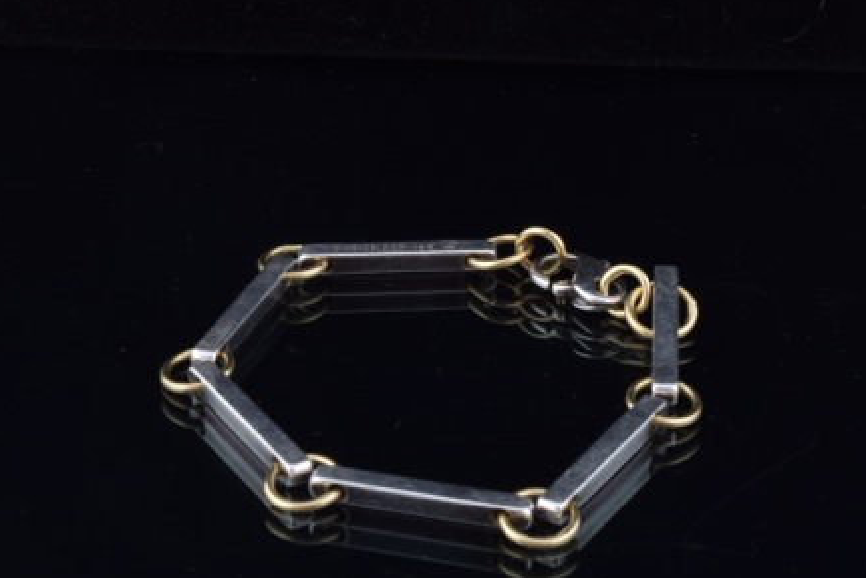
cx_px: 465
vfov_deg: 12.5
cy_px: 267
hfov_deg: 18.6
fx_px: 2647
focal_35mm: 110
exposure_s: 1/100
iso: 100
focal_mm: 50
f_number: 25
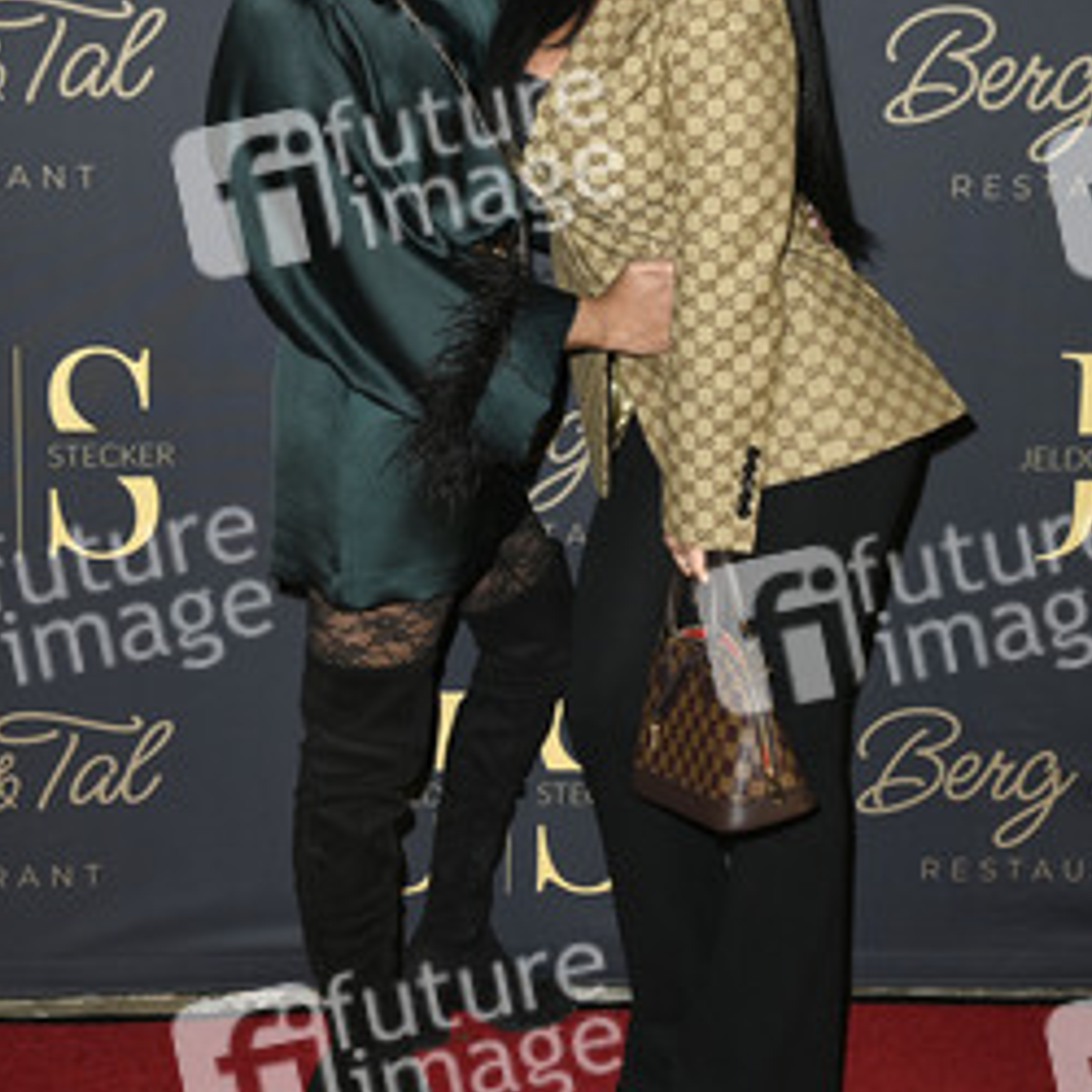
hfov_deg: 30.0
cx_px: 524
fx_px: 2034
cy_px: 393
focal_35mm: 57
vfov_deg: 29.9
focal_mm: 42
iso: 500
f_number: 5.6
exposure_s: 1/250
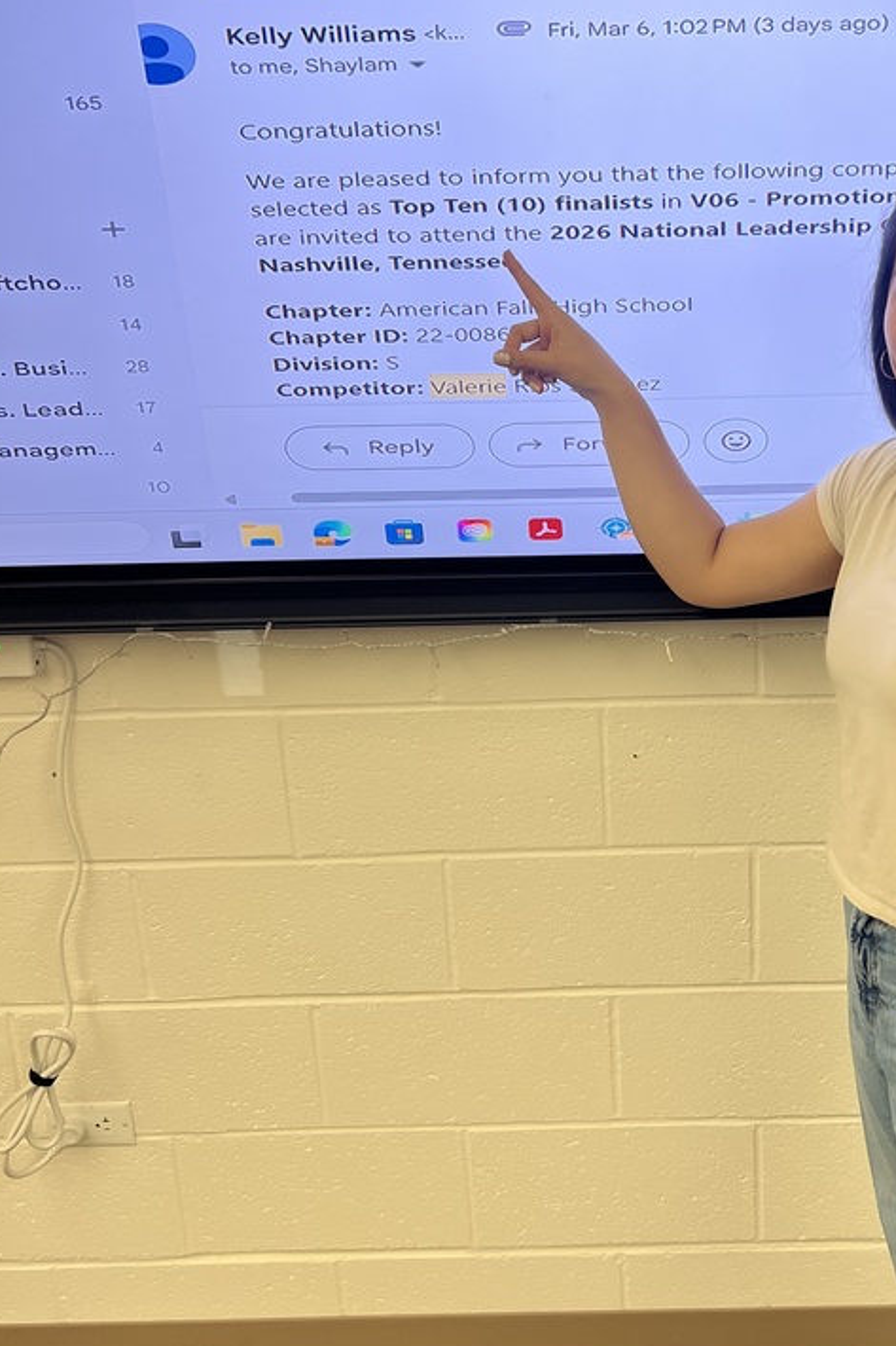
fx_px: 1457
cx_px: 714
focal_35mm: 39
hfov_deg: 33.2
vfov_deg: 49.6
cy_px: 646
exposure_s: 1/120
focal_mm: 5.7
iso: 50
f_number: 1.5
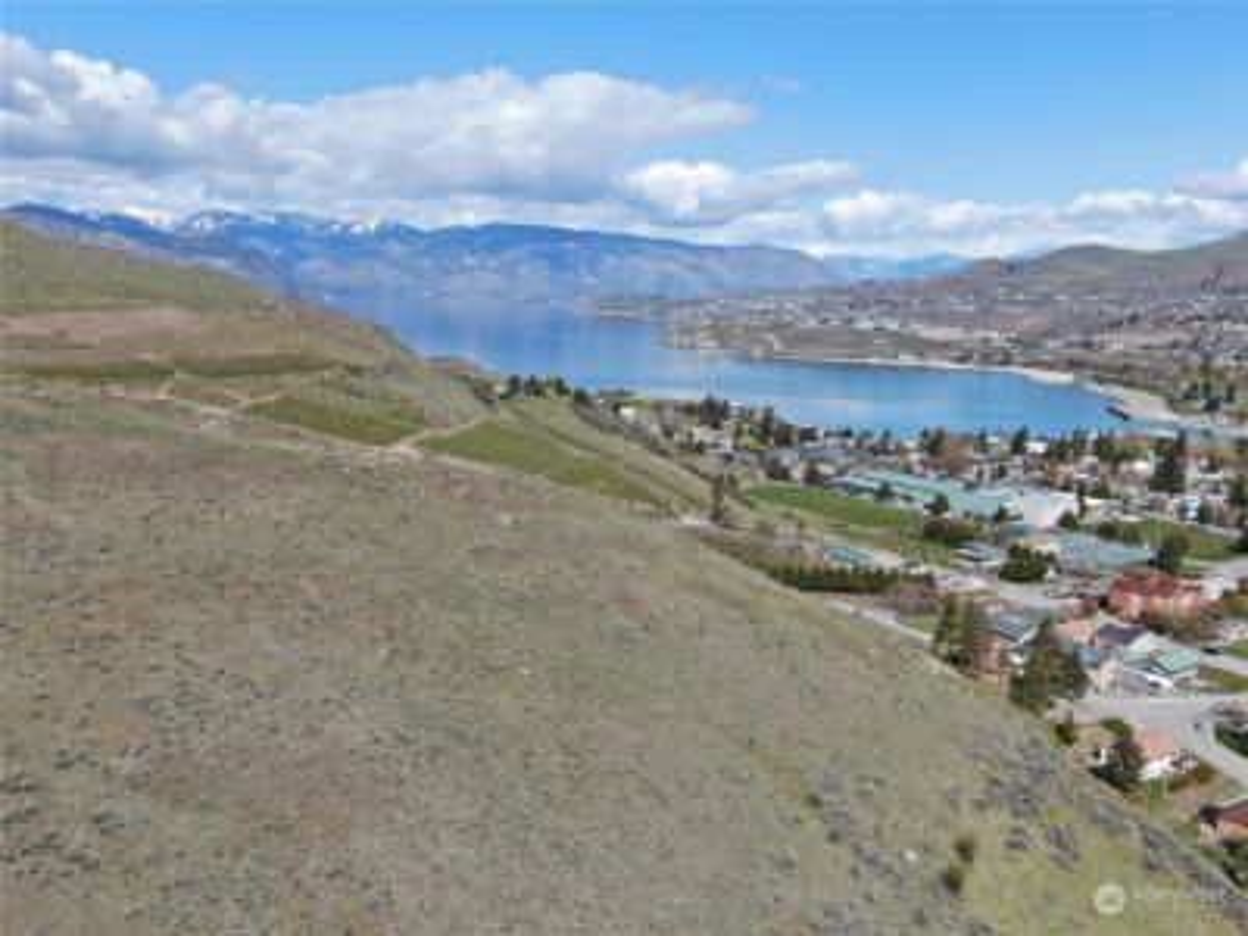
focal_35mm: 31
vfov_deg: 45.4
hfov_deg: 58.4
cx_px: 624
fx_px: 1118
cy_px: 468
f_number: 3.1
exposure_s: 1/1250
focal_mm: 5.33
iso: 100
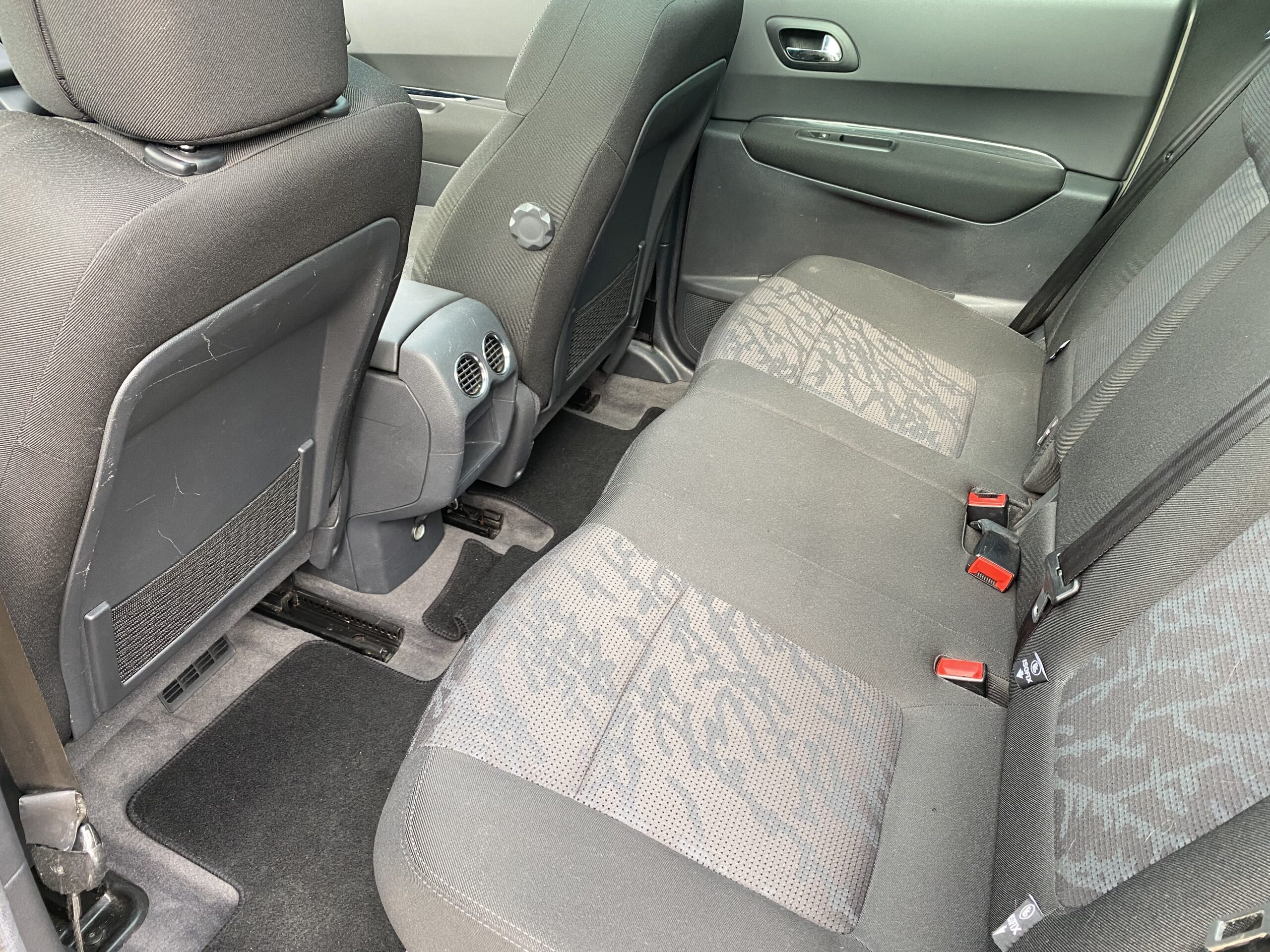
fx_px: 954
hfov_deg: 67.3
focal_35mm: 26
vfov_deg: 53.1
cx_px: 635
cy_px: 476
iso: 125
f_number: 1.8
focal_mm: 4.25
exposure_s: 1/96
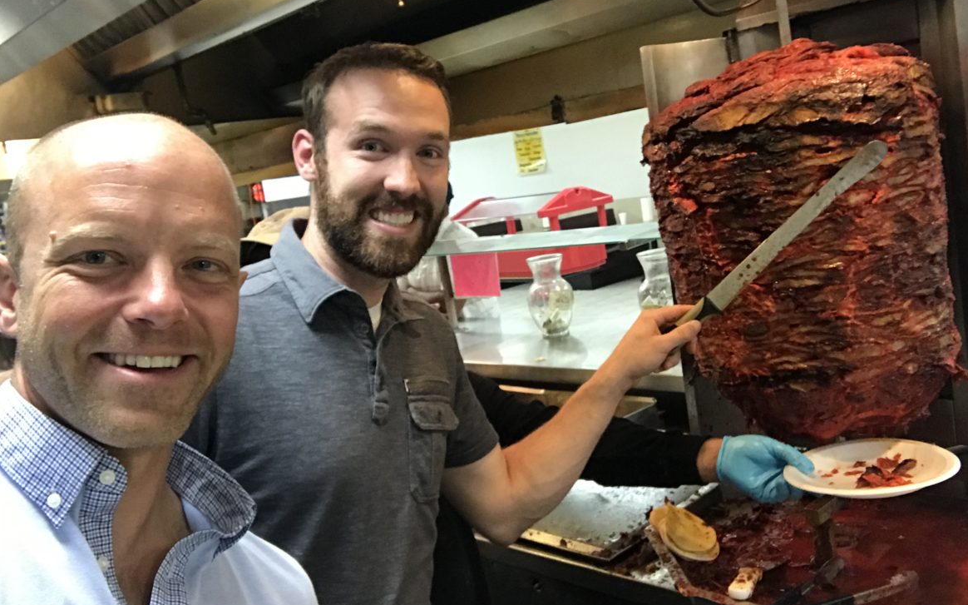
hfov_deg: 55.3
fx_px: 923
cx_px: 497
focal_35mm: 35
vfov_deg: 36.3
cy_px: 287
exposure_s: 1/24
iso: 200
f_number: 2.2
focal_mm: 2.87
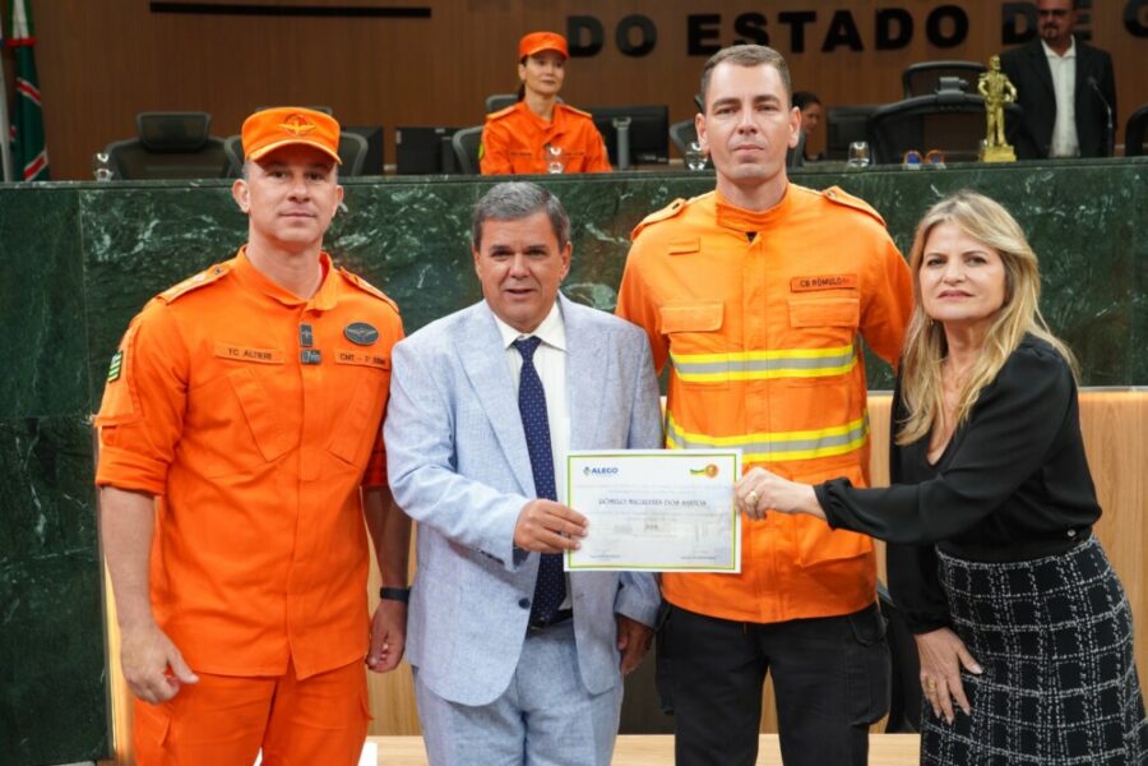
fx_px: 1467
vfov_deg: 29.2
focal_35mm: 46
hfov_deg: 42.7
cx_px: 574
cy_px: 383
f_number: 5
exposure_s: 1/160
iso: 1000
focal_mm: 46
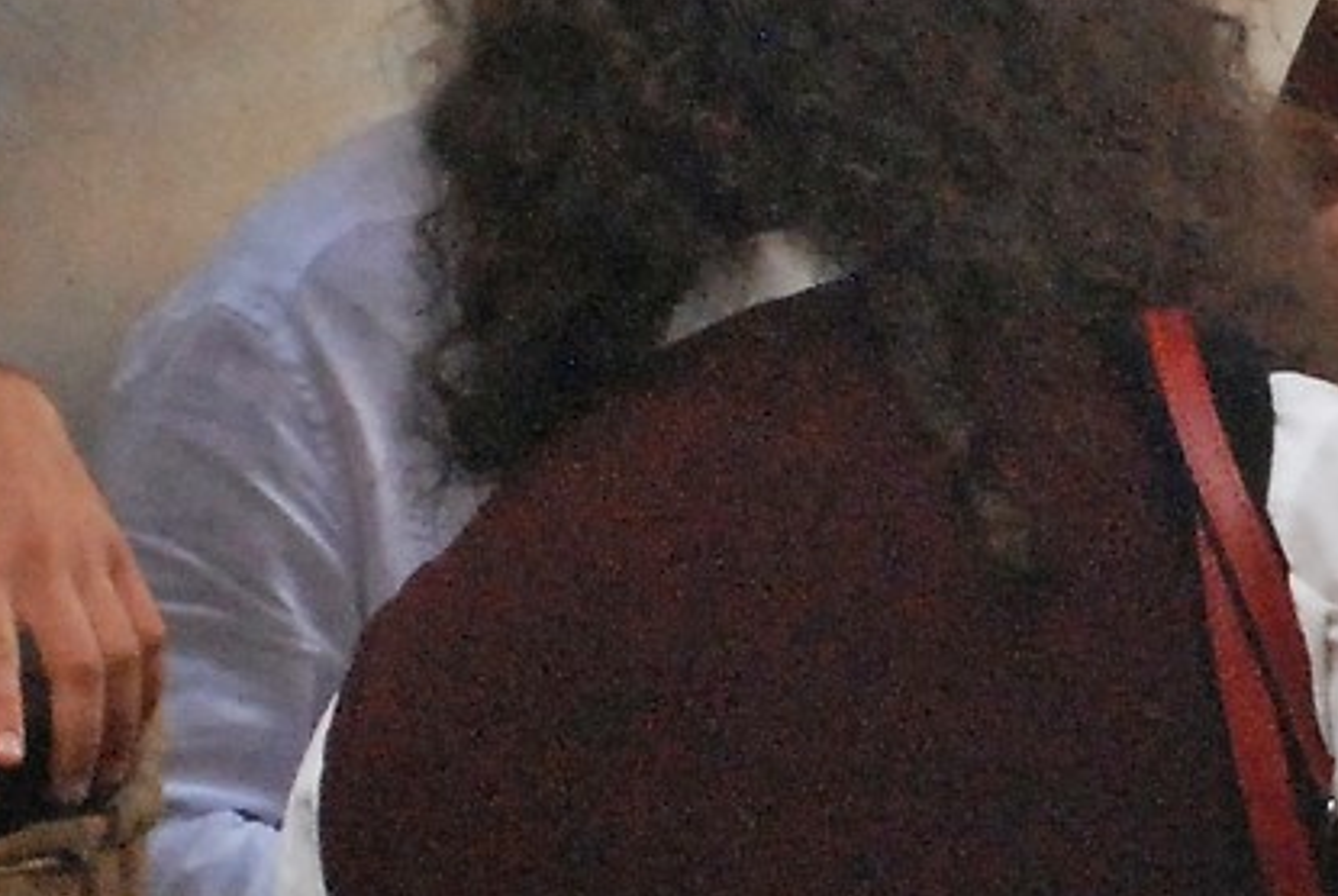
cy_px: 867
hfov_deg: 3.6
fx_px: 20987
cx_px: 2379
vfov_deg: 2.4
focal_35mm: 564
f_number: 11
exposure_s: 1/125
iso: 1600
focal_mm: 65
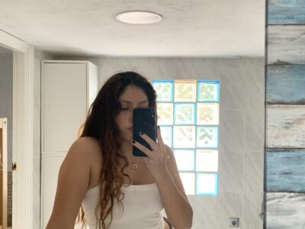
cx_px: 152
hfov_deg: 67.3
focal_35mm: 26
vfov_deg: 53.1
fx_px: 229
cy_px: 114
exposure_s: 1/63
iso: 100
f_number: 1.8
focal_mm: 4.25
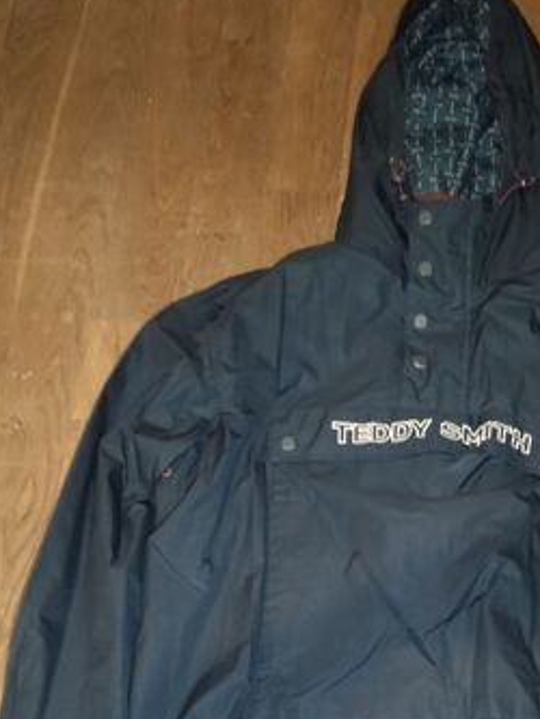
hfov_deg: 28.7
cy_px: 641
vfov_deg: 36.0
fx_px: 1039
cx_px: 404
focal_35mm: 50
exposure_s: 1/12.5
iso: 2611
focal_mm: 4.75
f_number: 1.8
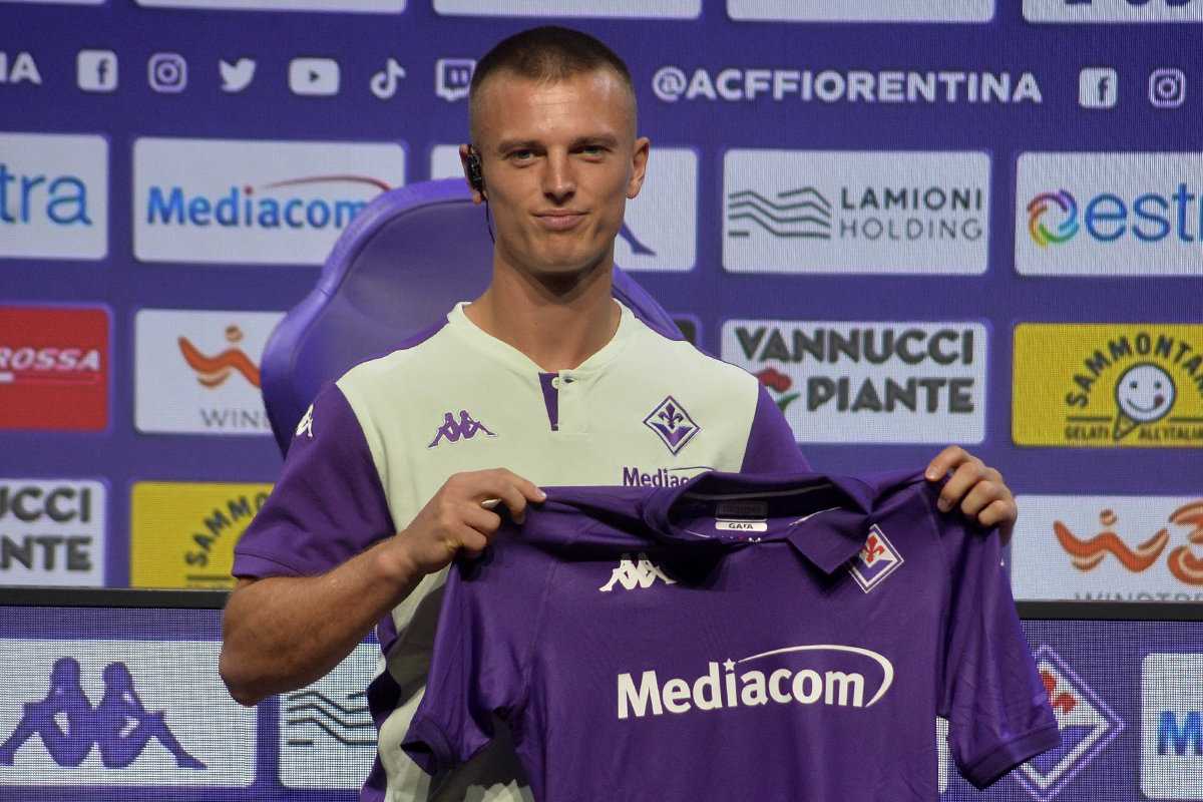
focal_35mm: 200
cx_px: 602
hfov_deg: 10.3
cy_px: 401
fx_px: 6683
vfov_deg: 6.9
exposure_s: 1/125
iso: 1600
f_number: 6.3
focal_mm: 200
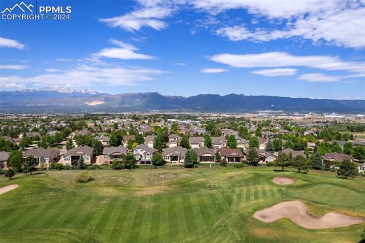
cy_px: 122
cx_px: 182
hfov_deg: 78.7
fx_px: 223
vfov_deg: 57.1
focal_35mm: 22
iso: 100
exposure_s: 1/2500
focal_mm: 8.38
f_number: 2.8
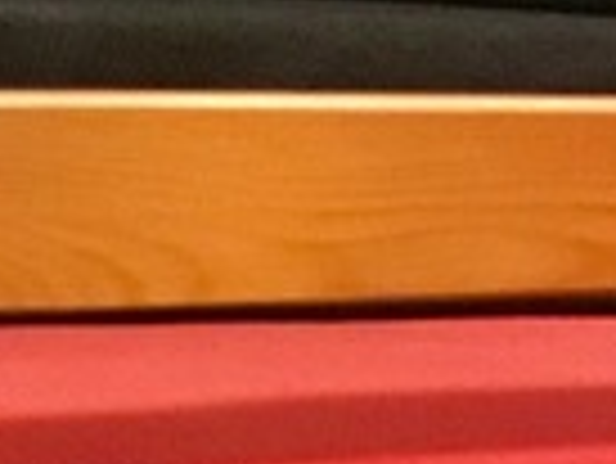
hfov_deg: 7.6
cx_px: 2082
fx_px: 3847
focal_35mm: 216
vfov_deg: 6.1
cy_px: 1577
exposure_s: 1/17
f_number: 2.2
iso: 400
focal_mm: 4.15
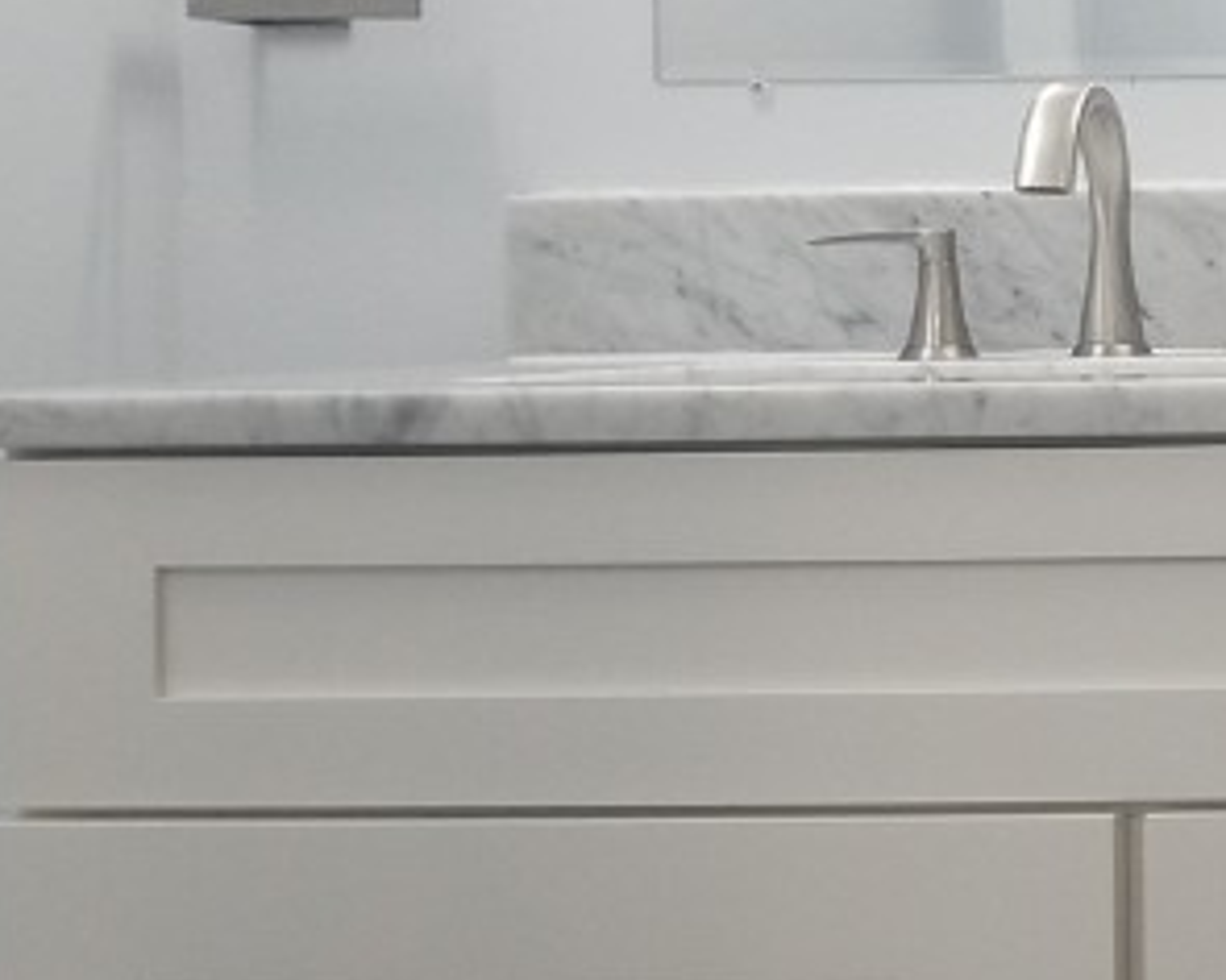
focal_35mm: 88
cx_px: 1912
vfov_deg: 17.4
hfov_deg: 18.8
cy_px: 299
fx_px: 3193
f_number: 1.7
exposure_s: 1/60
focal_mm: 4.3
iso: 64
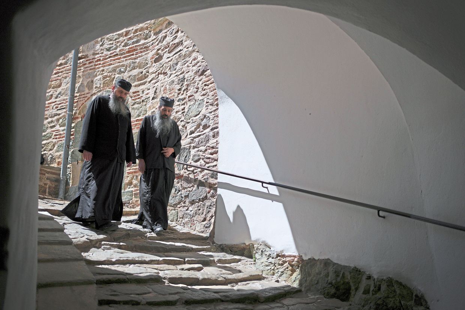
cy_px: 155
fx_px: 452
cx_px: 232
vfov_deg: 37.8
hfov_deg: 54.4
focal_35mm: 35
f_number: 1.8
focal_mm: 35
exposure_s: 1/8000
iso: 100
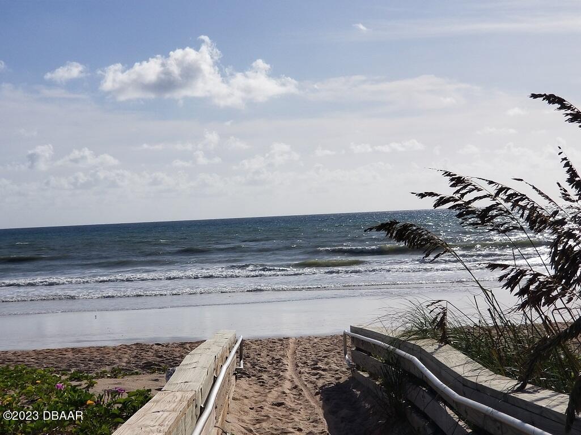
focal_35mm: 52
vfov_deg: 28.0
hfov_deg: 36.8
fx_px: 872
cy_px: 218
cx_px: 290
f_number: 2.4
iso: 25
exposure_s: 1/3165
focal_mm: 6
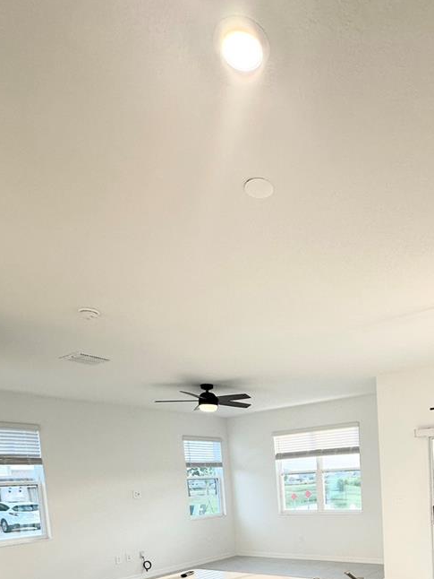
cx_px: 351
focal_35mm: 26
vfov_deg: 57.8
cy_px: 520
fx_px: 434
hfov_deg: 49.8
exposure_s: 1/120
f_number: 2.2
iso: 64
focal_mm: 2.22
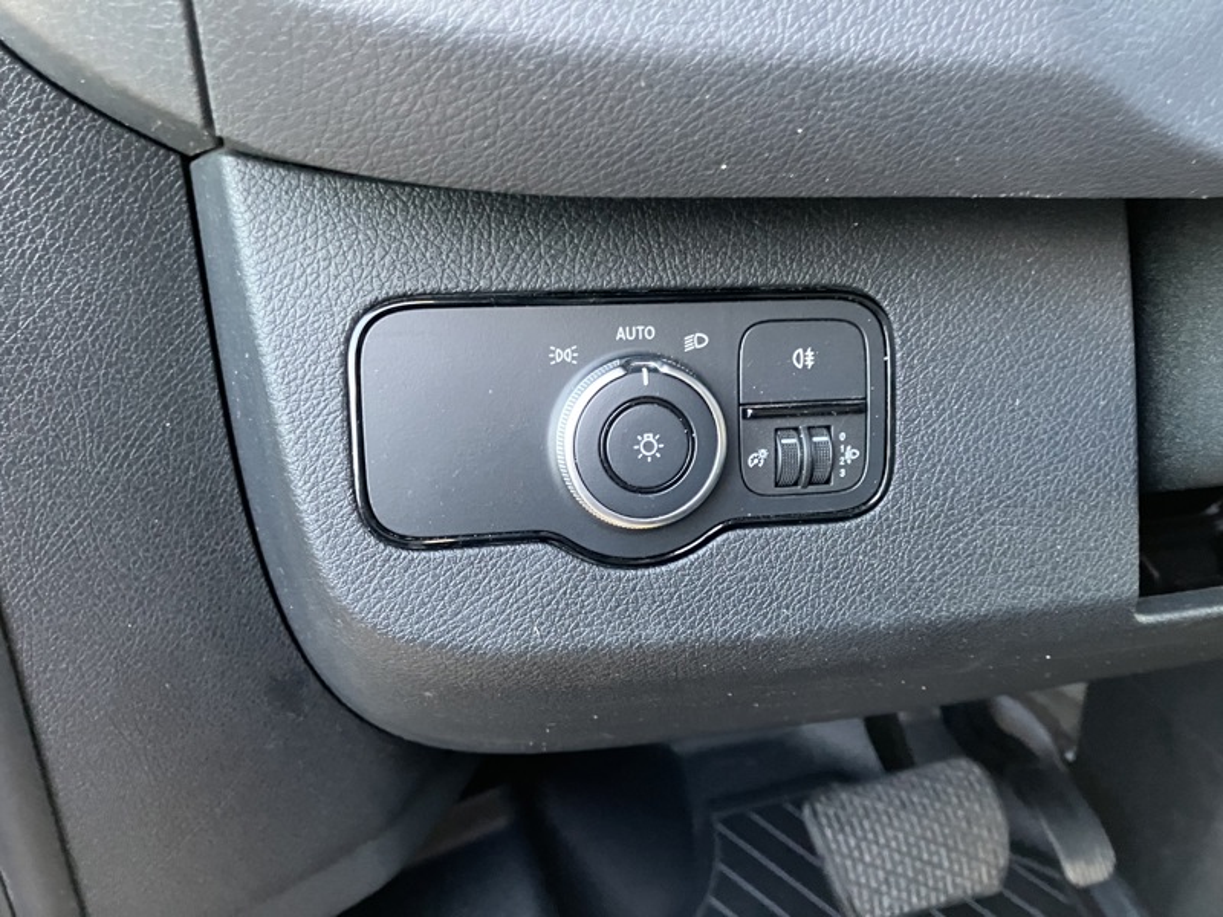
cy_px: 458
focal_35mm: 28
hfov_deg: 63.4
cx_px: 612
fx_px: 989
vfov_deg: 49.7
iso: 400
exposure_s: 1/36
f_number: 1.8
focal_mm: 3.99
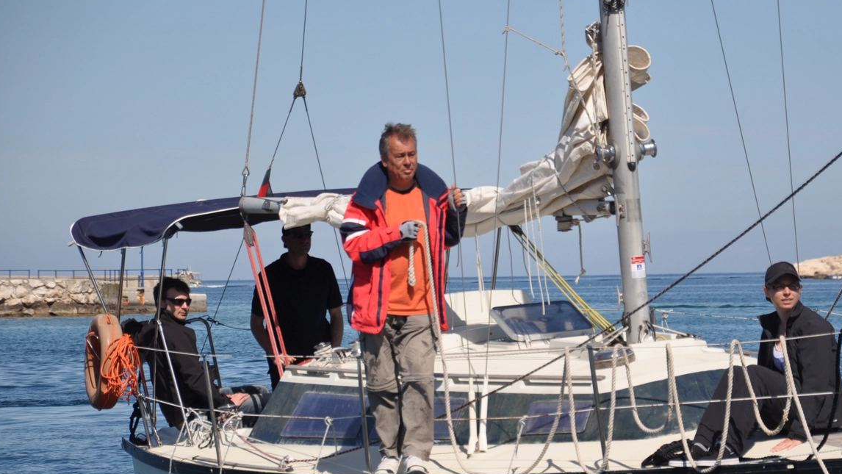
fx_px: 4816
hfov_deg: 10.0
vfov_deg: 5.6
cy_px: 313
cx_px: 519
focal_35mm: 216
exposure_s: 1/1250
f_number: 5.6
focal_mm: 105
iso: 200
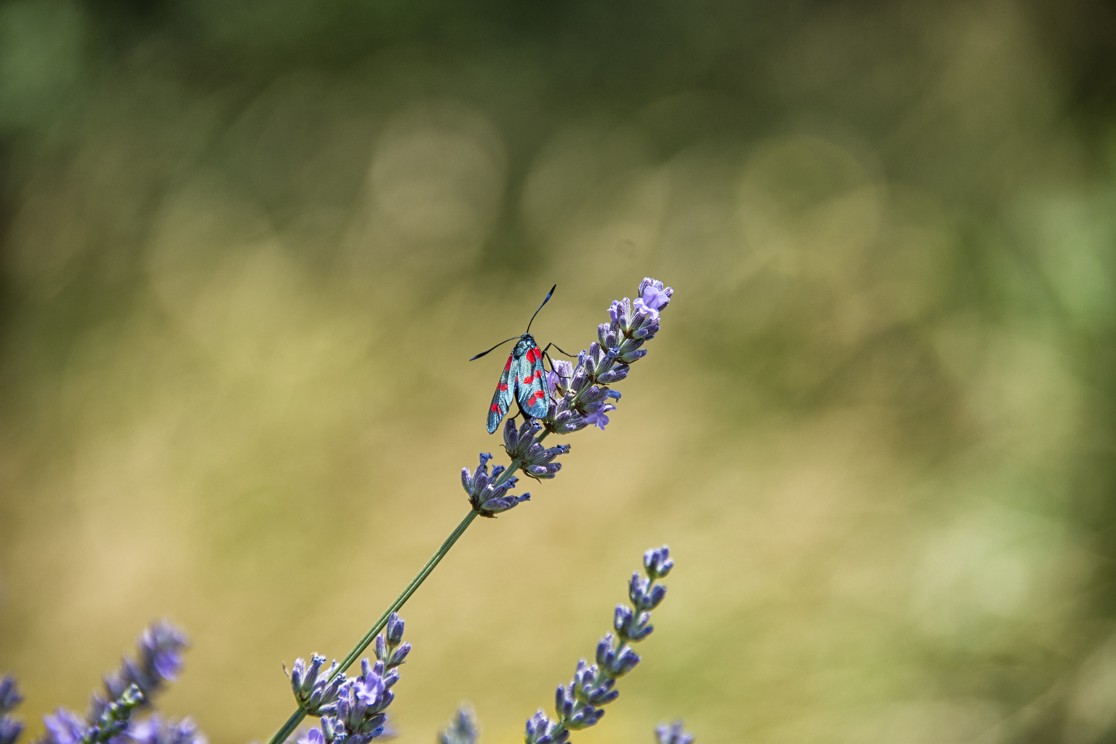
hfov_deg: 4.6
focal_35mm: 450
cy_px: 372
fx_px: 13949
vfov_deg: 3.1
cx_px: 558
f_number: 5.6
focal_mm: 300
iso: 100
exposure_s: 1/320
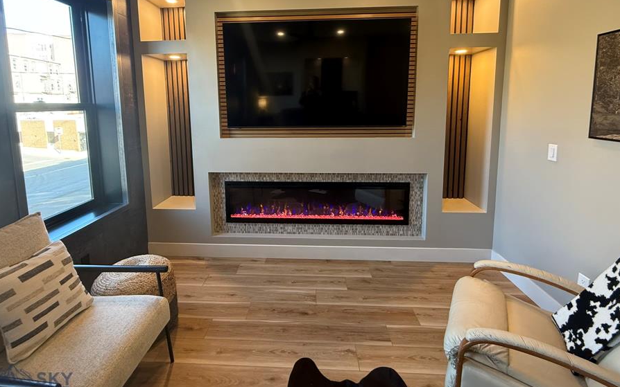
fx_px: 287
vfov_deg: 66.5
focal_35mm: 17
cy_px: 136
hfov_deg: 94.3
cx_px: 297
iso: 320
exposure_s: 1/60
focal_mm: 2.22
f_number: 2.2
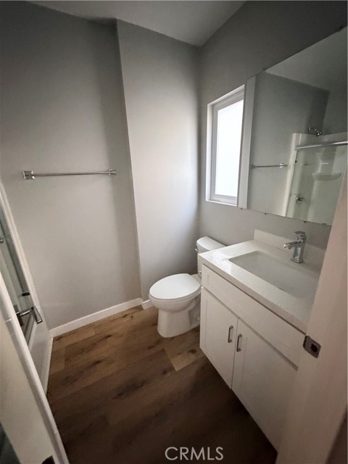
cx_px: 174
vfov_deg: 102.1
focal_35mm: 14
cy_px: 232
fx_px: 188
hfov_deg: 85.7
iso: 2000
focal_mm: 2.22
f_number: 2.2
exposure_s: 1/30
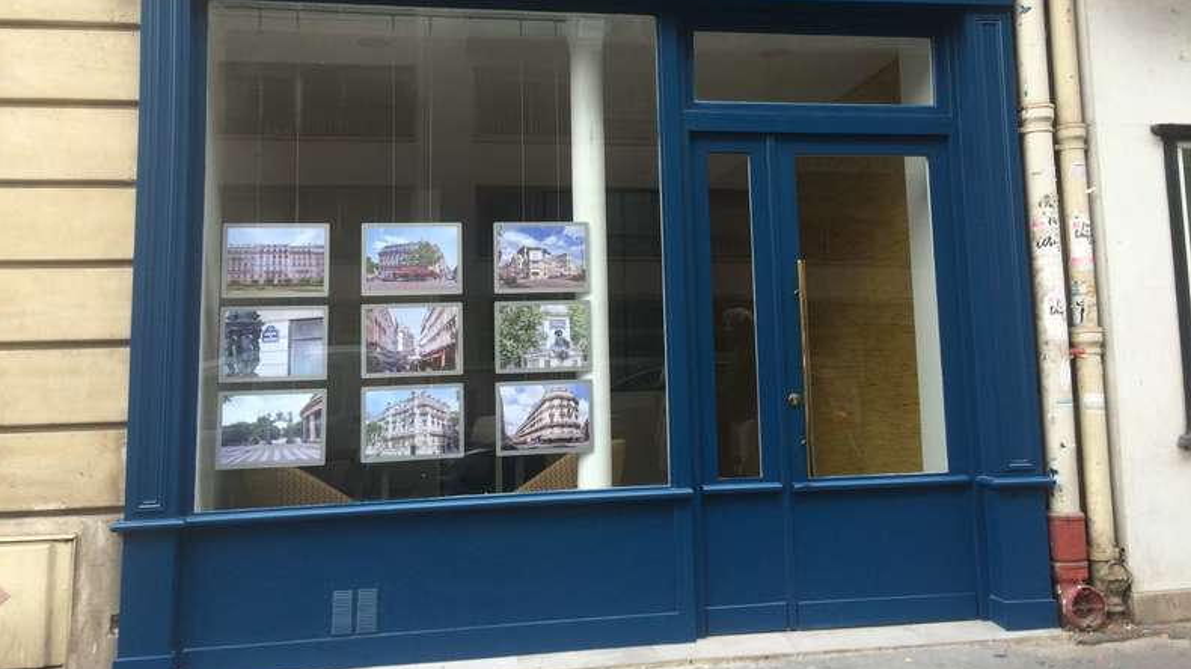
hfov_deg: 61.0
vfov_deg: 36.4
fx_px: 1010
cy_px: 247
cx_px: 589
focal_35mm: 32
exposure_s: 1/331
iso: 32
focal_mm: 4.15
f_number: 2.2
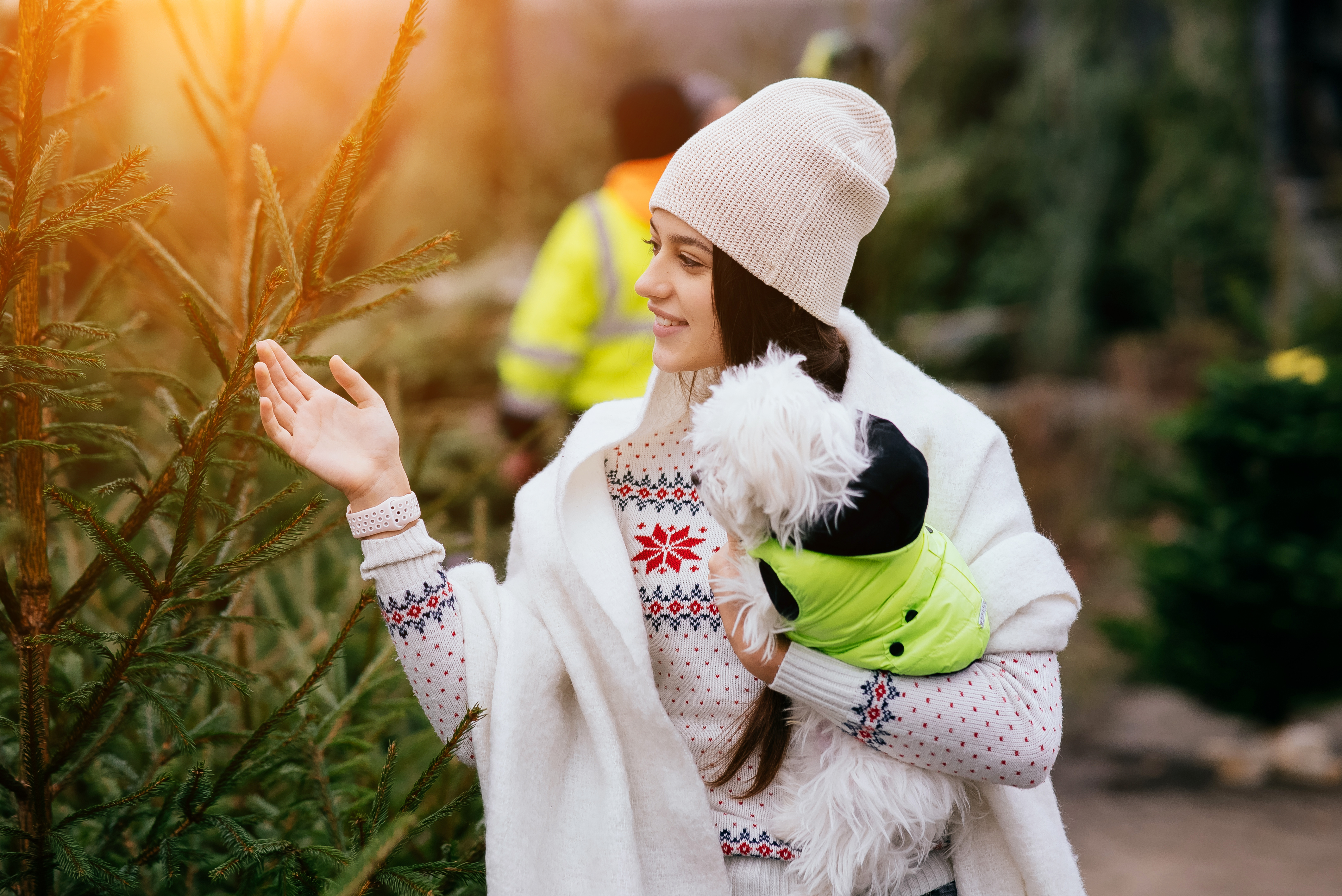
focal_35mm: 85
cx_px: 671
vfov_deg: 16.1
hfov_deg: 23.9
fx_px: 3170
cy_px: 448
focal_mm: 85
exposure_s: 1/640
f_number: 2.5
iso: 320
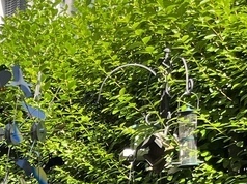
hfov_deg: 15.5
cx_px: -175
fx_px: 798
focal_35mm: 112
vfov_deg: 12.3
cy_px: 308
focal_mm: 5.1
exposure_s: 1/737
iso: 50
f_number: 1.6
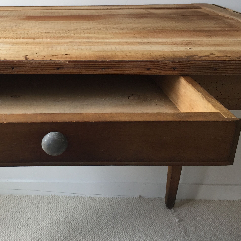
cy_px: 95
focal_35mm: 44
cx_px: 43
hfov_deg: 36.8
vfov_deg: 38.2
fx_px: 347
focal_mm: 4.15
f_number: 2.2
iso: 50
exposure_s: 1/100
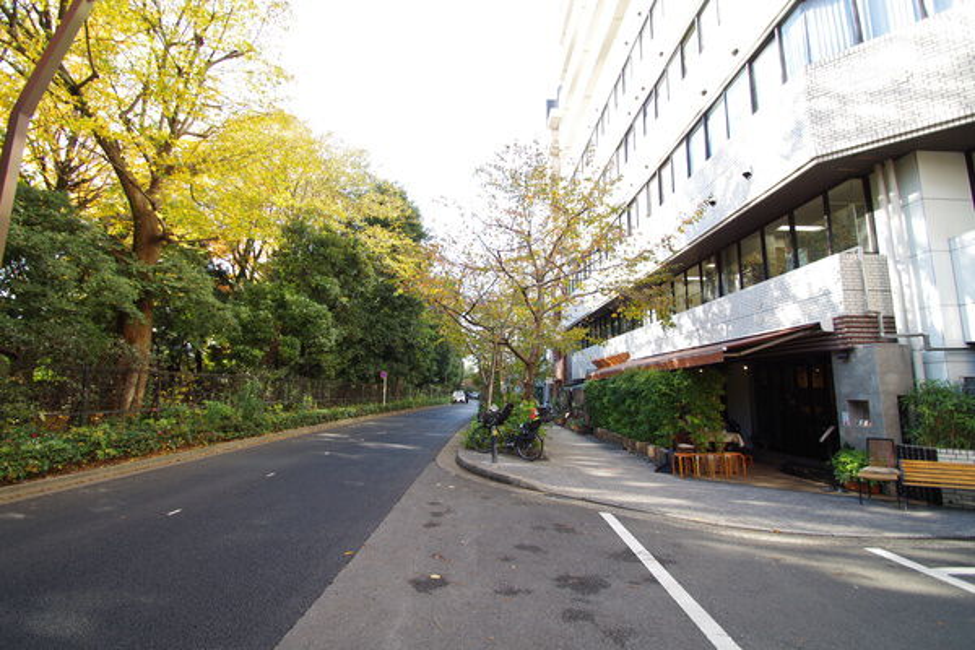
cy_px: 325
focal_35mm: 15
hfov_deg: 100.4
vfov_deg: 77.3
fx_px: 406
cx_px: 488
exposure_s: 1/100
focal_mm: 10
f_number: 5.6
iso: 200
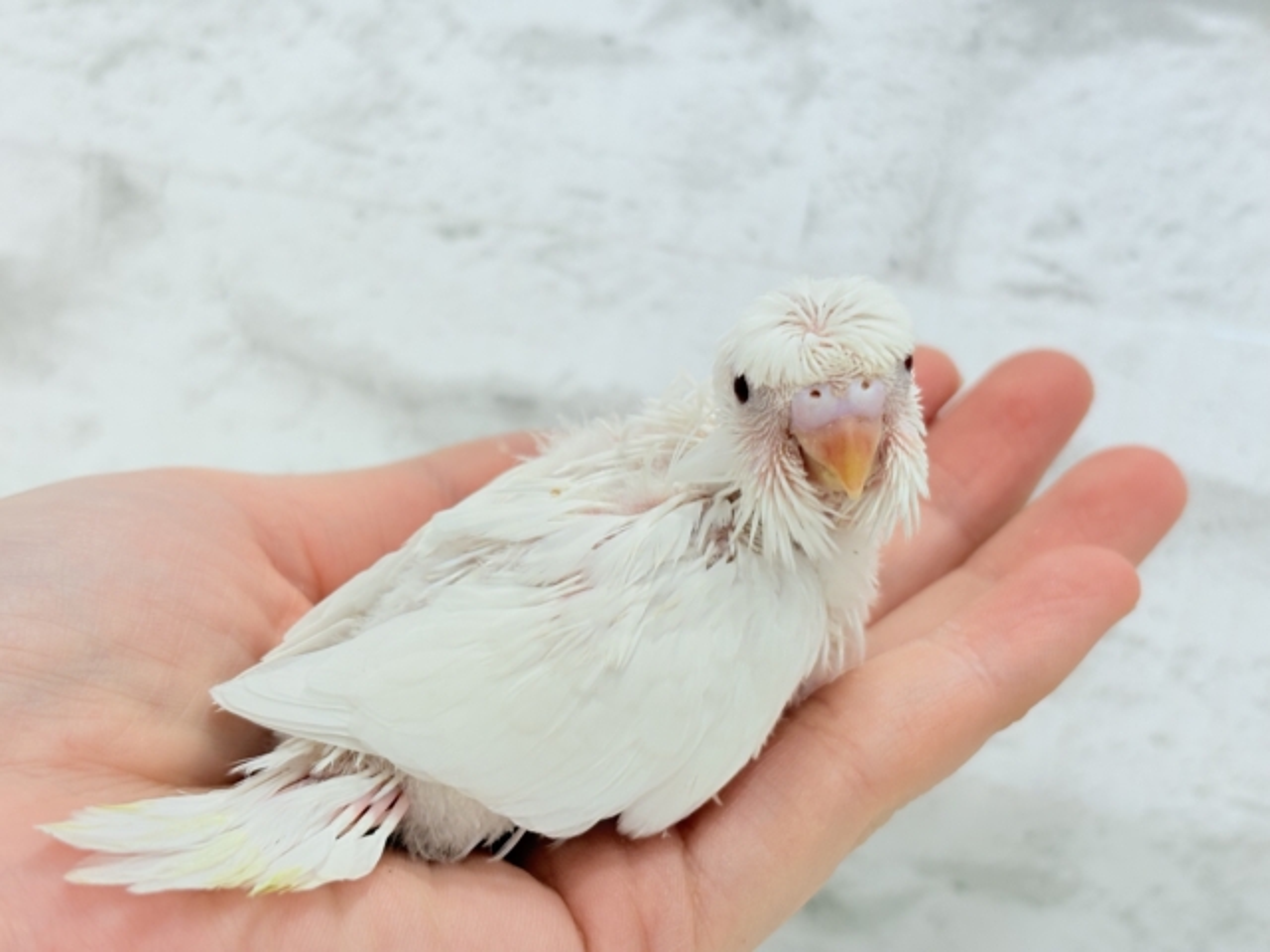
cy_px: 476
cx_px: 635
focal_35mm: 52
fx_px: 1908
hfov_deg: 36.8
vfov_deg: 28.0
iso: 40
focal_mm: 5.96
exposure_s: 1/50
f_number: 1.6
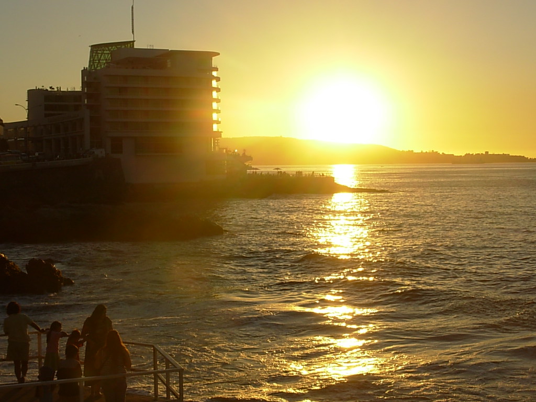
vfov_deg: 22.9
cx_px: 268
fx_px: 991
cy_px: 201
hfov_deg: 30.3
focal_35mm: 64
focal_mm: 10.5
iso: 50
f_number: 5.8
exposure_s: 1/542
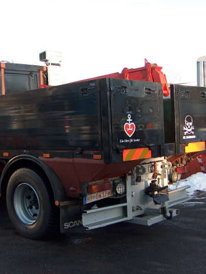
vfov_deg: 38.2
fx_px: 397
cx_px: 64
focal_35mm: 50
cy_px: 136
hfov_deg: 28.9
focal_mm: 7.6
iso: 110
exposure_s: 1/257
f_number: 2.8
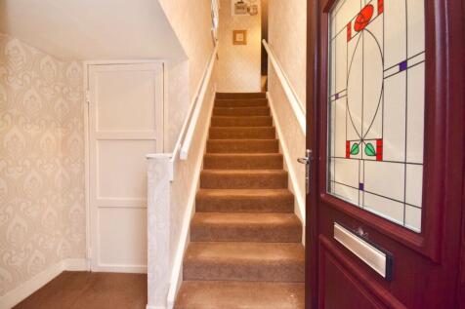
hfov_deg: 100.4
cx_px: 232
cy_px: 154
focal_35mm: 15
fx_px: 194
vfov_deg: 77.3
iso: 800
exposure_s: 1/50
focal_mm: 10
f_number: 7.1
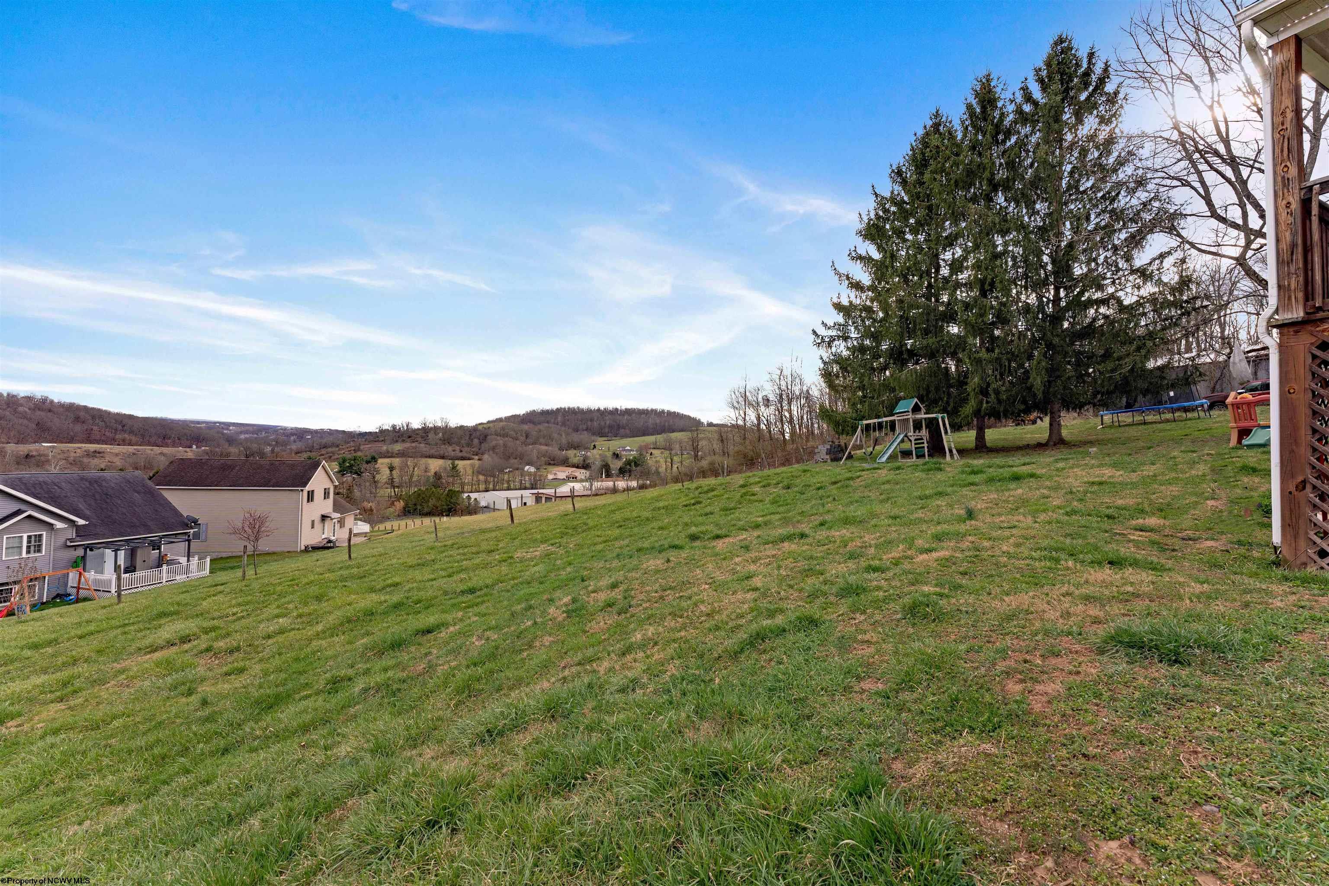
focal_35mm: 14
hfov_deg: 104.3
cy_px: 443
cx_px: 664
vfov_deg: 81.2
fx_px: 517
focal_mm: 14
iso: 250
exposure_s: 1/160
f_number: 8
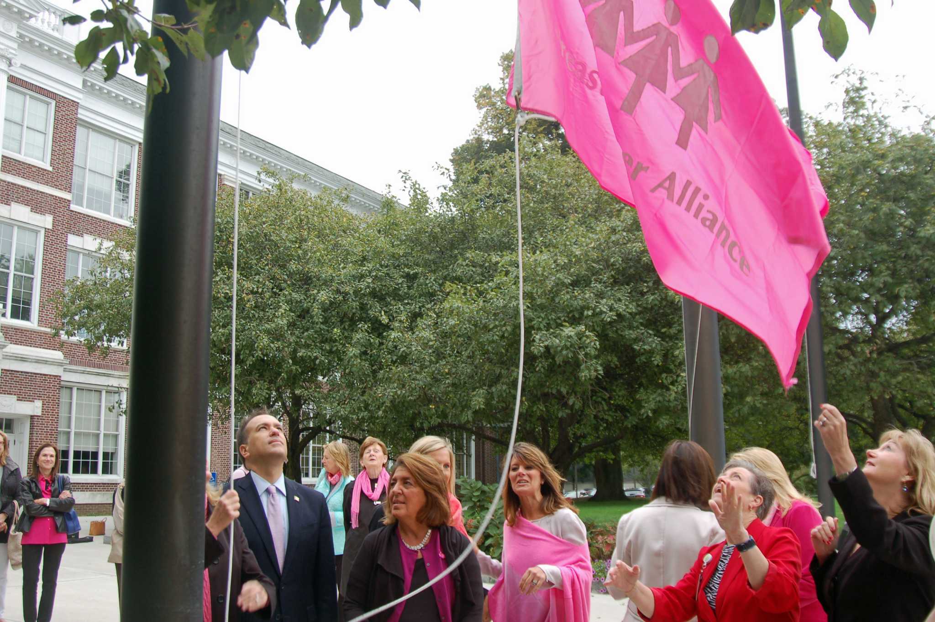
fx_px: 934
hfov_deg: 53.2
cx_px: 468
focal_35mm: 36
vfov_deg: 36.8
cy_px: 311
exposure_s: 1/100
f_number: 5
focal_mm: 24
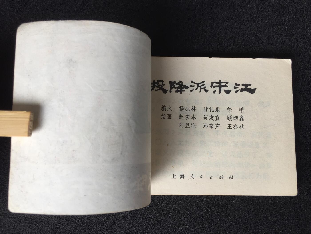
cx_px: 156
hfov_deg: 61.7
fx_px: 261
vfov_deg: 48.2
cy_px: 117
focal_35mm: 29
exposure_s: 1/100
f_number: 2.2
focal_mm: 4.15
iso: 32
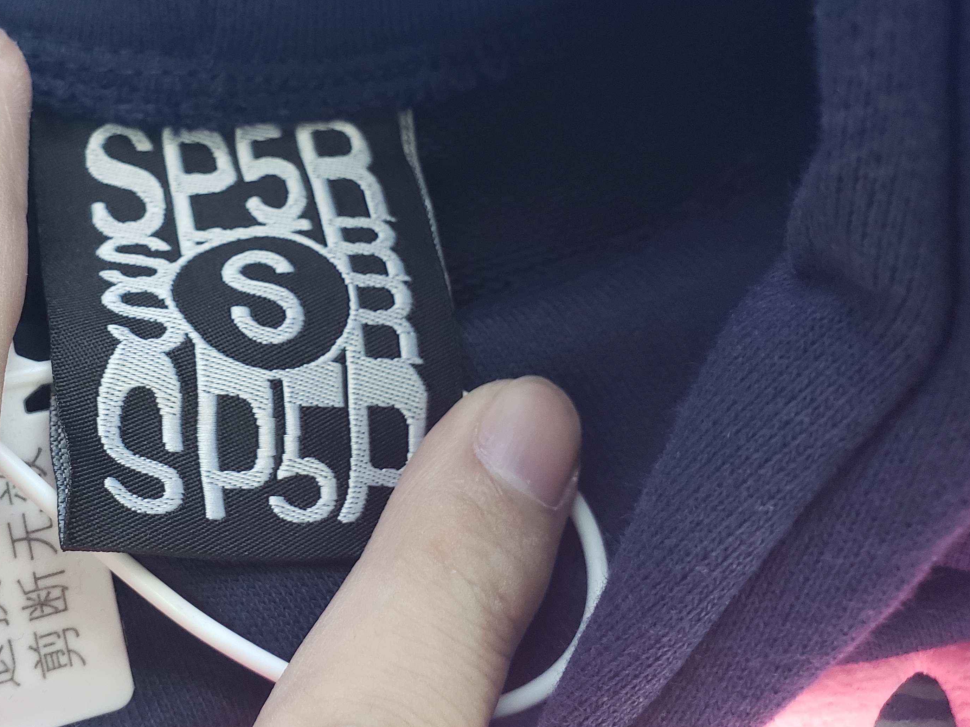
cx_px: 282
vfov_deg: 37.7
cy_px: 323
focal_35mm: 38
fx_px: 1065
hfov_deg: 47.7
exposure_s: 1/100
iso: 500
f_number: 2.4
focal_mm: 4.3
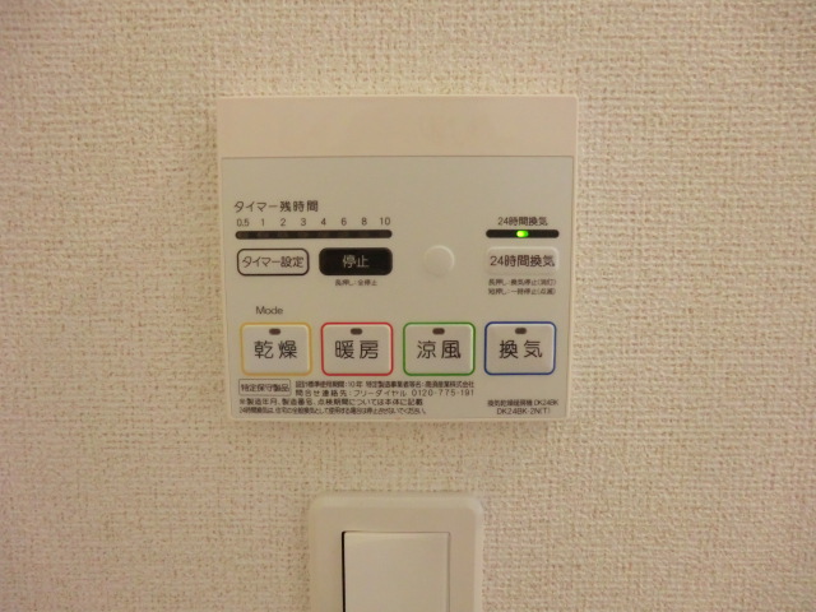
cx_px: 408
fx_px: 566
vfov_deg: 56.8
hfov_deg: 71.6
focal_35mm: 24
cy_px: 306
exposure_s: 1/60
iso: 500
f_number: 3.2
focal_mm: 4.3
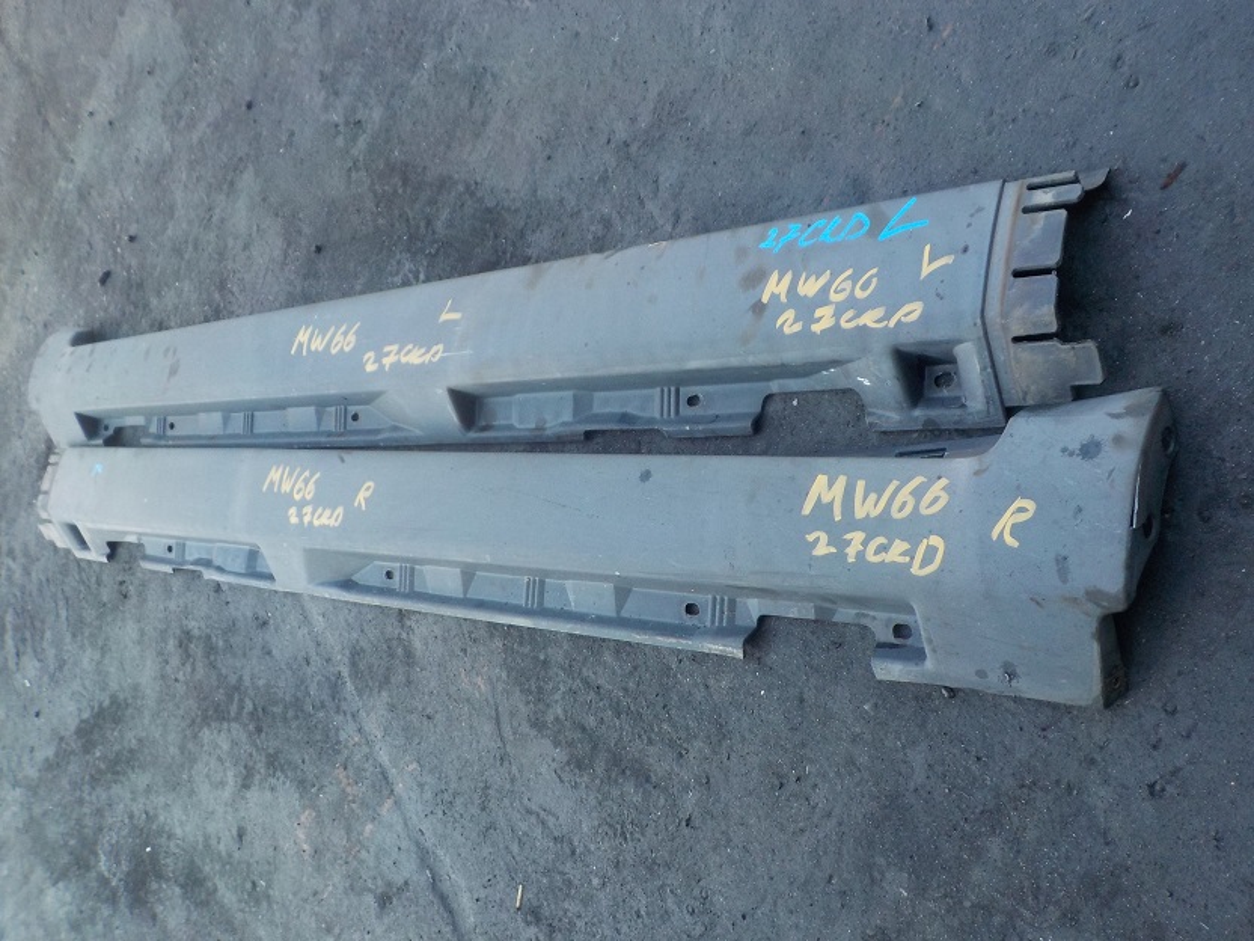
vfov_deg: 46.8
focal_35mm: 30
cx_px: 627
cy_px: 470
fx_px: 1087
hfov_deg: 60.0
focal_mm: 4.1
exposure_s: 1/100
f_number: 3.3
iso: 125
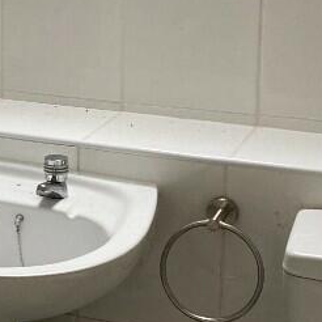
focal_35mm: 103
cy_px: 88
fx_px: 1084
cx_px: -51
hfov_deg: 16.3
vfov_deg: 16.8
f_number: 1.8
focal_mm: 3.99
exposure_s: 1/60
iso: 200
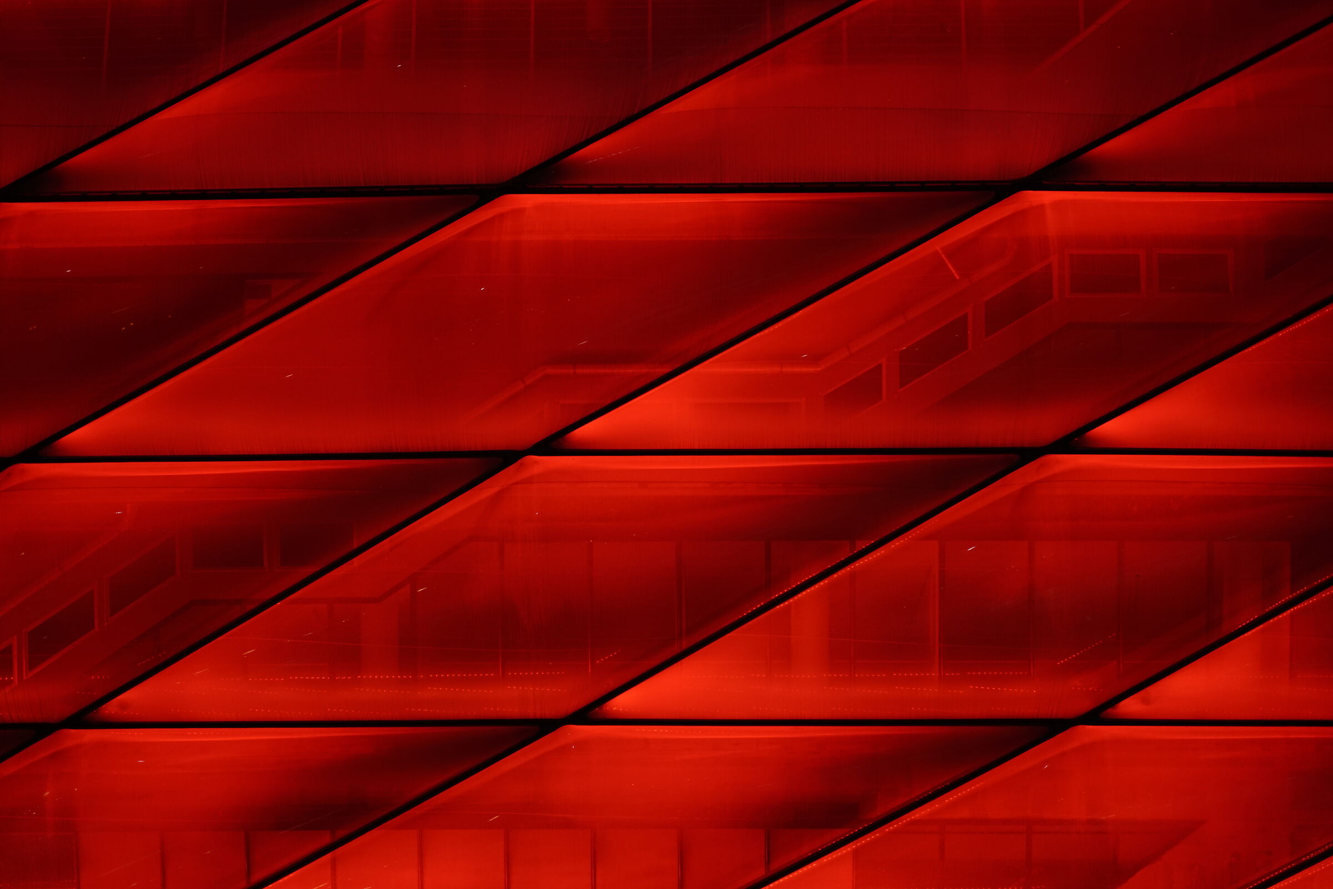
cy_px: 444
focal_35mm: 63
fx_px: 2333
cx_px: 666
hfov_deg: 31.9
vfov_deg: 21.6
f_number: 3.2
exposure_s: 1/50
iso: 800
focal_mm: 63
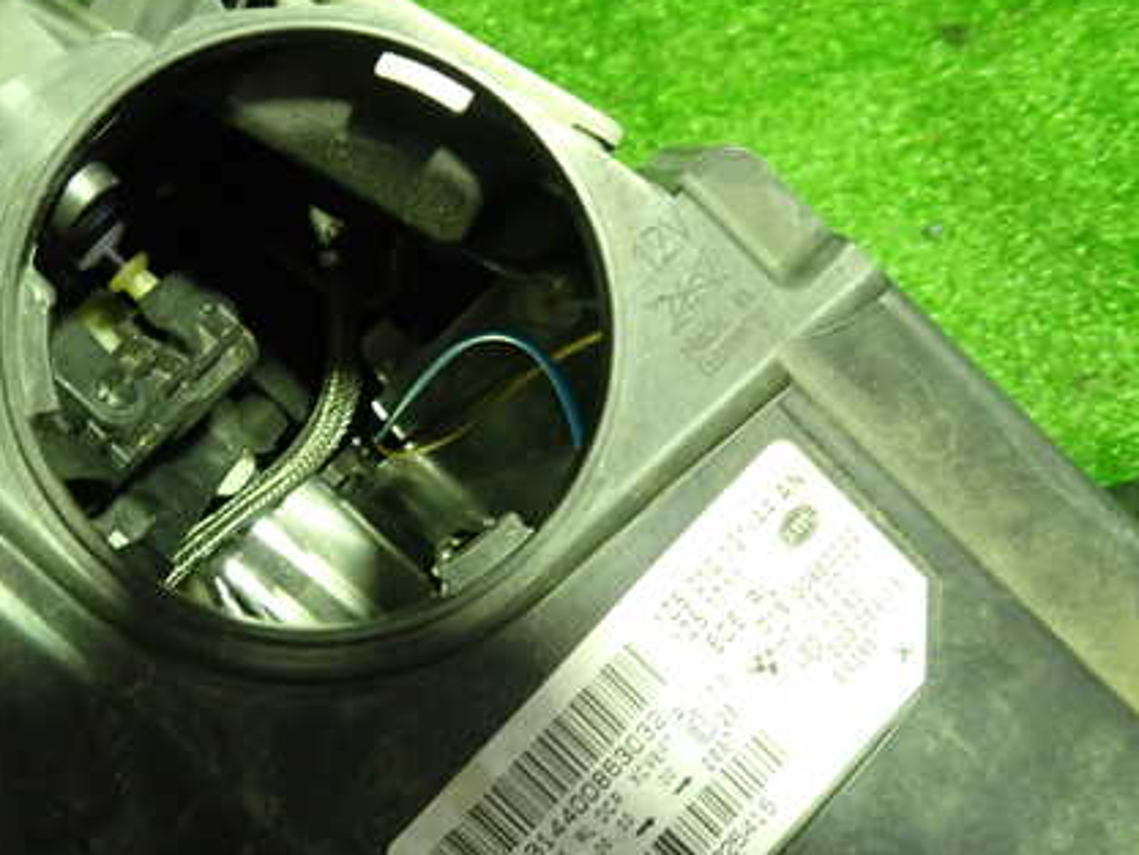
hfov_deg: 50.3
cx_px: 363
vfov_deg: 39.7
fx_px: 1185
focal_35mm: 36
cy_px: 426
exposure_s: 1/30
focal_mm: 4.5
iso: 400
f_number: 2
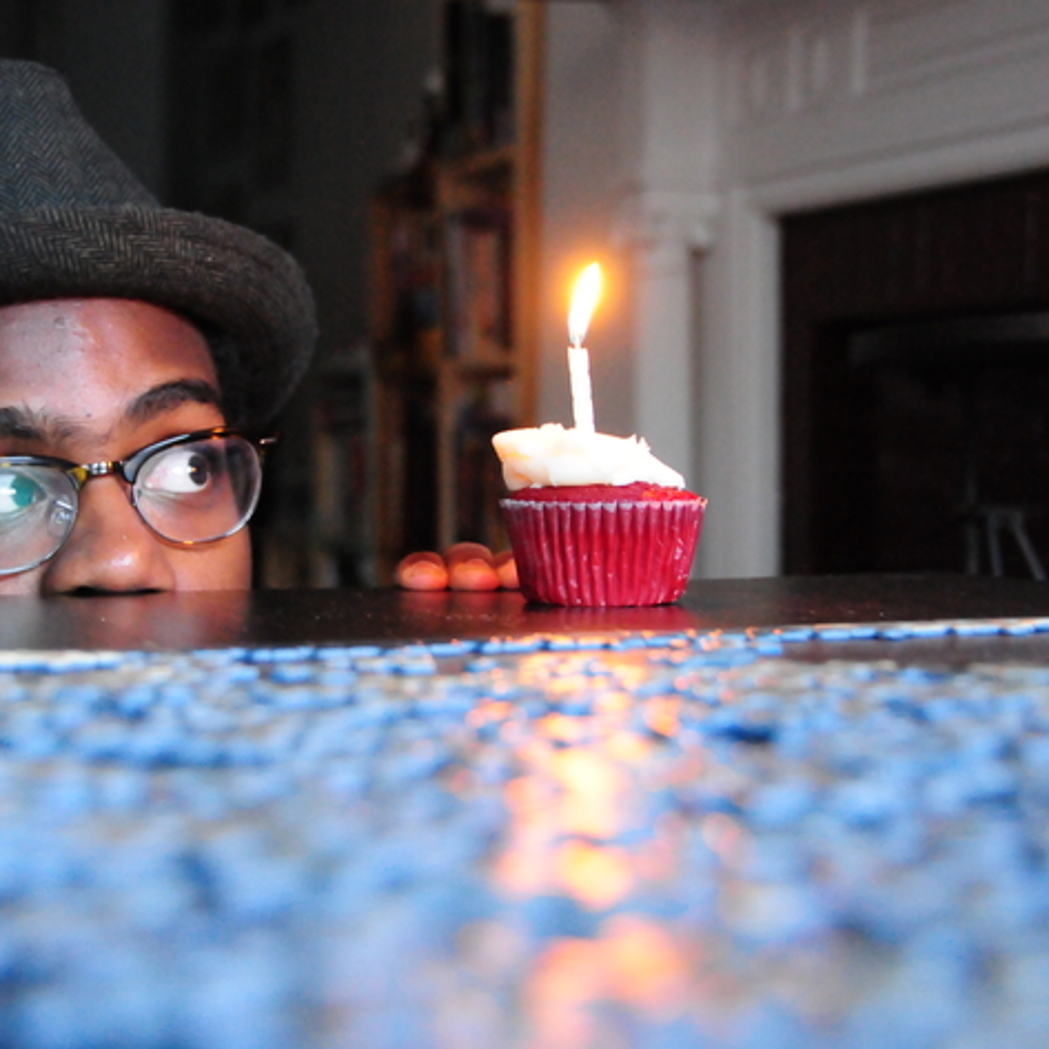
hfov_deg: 25.8
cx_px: 458
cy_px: 476
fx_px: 2287
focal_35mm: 67
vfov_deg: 25.8
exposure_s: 1/50
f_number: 4
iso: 3200
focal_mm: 31
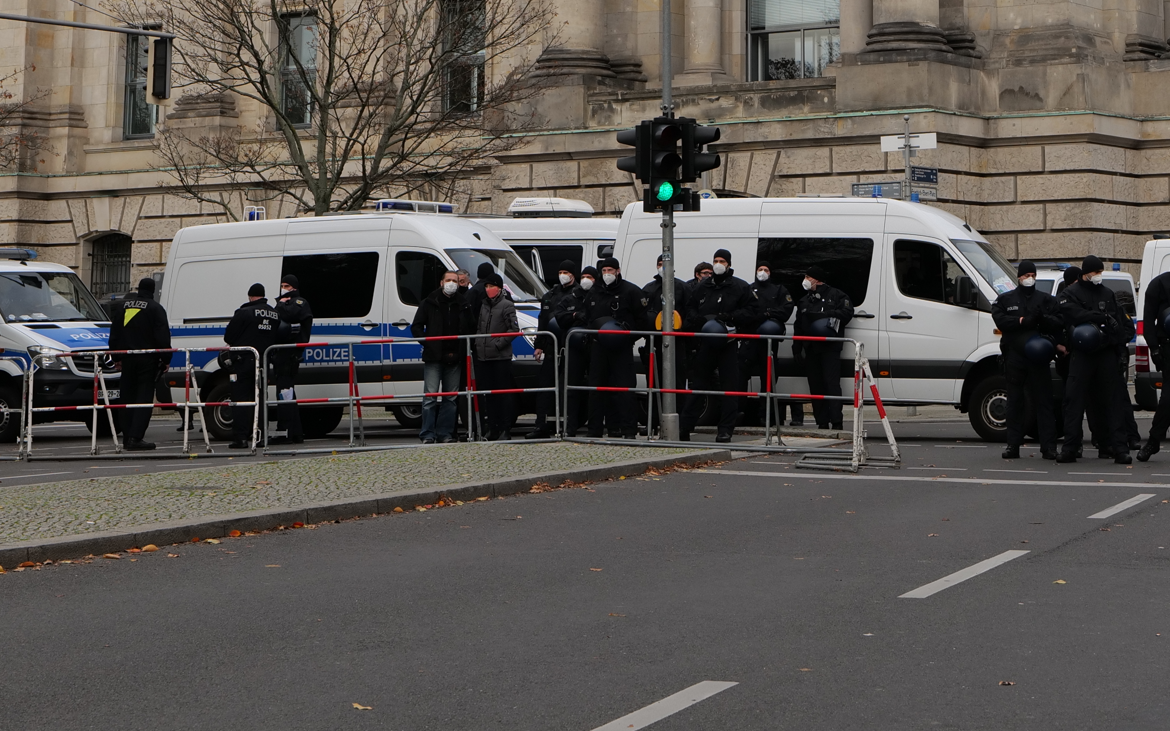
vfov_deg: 14.8
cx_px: 892
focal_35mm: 85
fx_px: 2710
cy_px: -176
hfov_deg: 24.1
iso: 400
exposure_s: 1/320
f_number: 7.1
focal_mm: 32
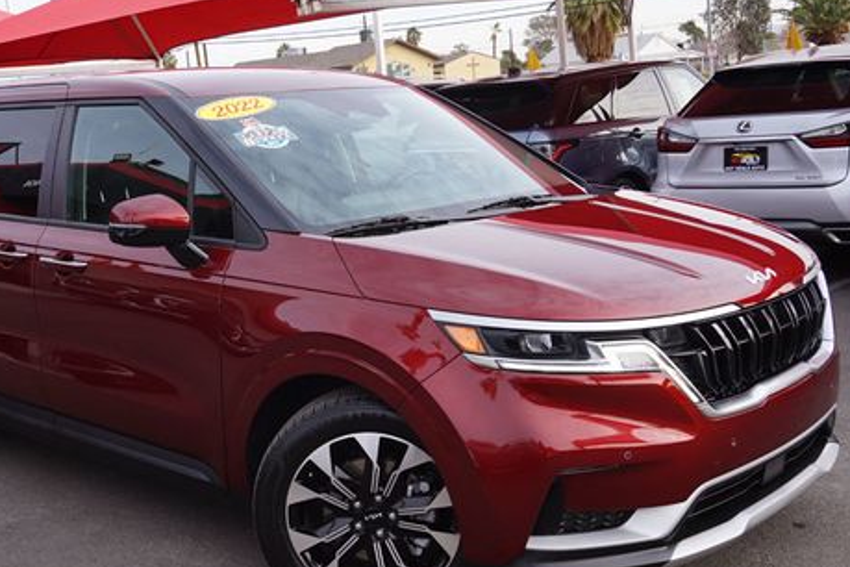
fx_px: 1086
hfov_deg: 42.4
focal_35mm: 46
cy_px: 337
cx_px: 317
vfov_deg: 29.2
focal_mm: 22
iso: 100
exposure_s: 1/80
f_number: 8
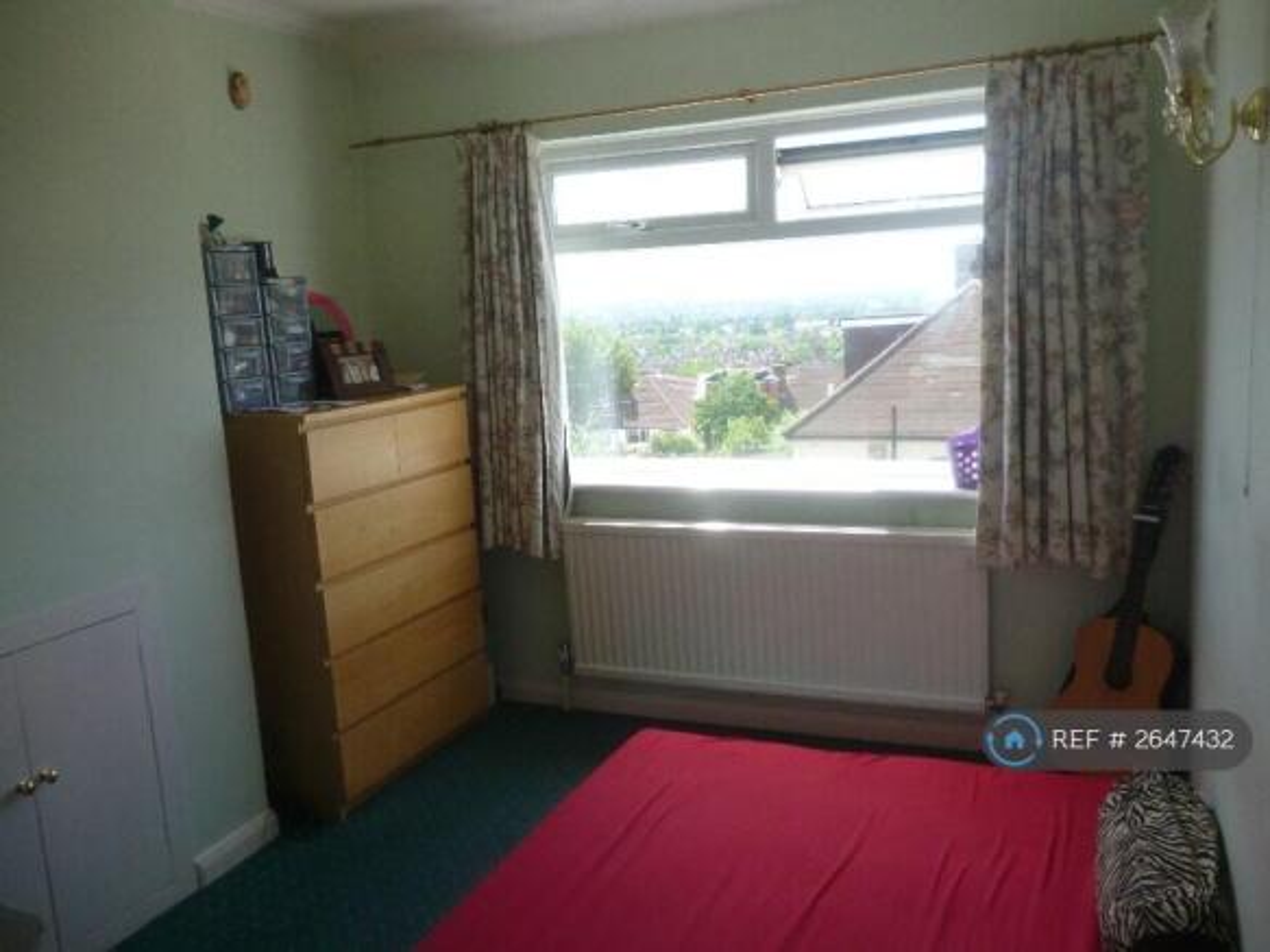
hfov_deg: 63.5
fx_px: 1027
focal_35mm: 28
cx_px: 635
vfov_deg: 49.7
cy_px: 476
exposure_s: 1/125
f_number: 3.1
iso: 100
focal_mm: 5
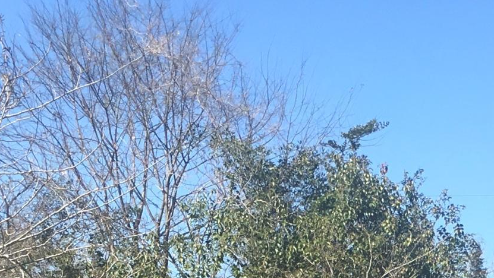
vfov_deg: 9.8
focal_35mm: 114
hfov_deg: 18.3
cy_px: 592
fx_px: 1494
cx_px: 504
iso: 25
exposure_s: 1/938
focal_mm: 4.15
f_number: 2.2
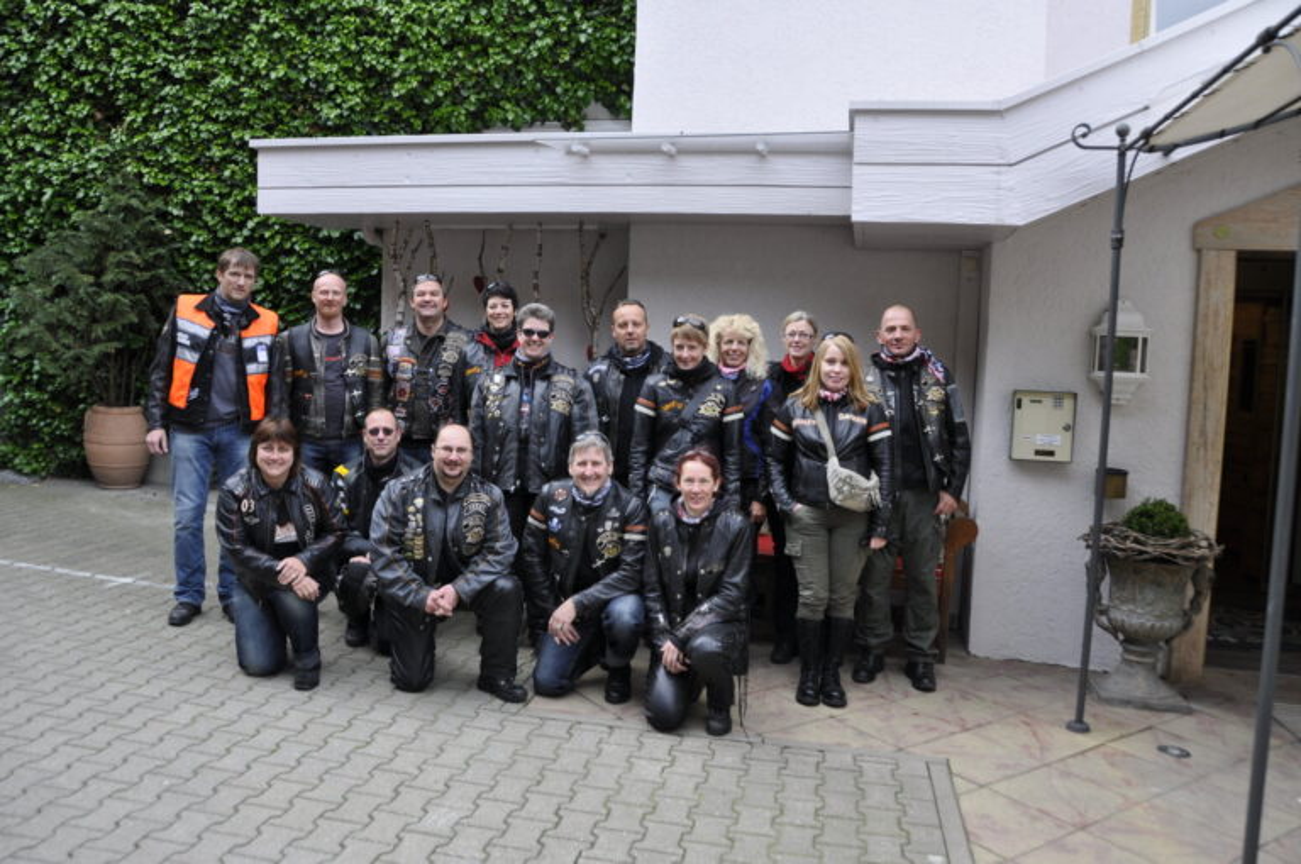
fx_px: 975
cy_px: 432
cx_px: 650
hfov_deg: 67.4
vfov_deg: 47.8
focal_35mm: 27
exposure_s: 1/125
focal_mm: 18
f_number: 5.6
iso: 200
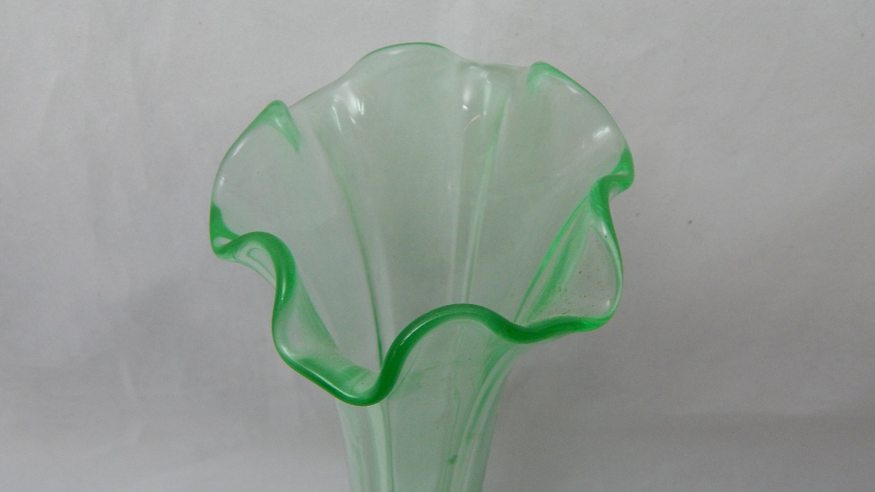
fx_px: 905
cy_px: 274
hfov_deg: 51.6
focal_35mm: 39
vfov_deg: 30.4
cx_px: 439
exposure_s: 1/20
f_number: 3.3
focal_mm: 6.1
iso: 400
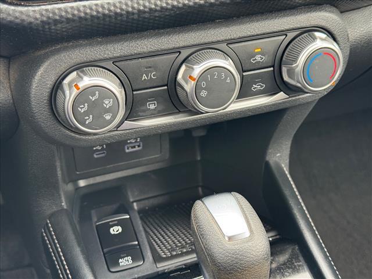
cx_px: 186
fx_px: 516
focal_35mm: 48
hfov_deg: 39.7
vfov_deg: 30.3
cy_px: 140
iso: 200
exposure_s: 1/53
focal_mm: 6.76
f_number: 1.78
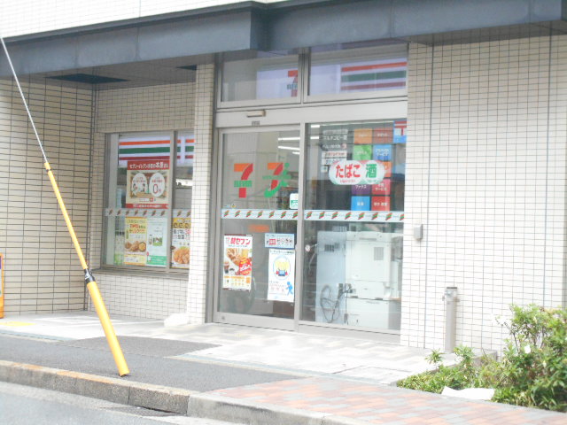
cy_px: 212
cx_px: 284
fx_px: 1245
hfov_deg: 25.7
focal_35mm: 76
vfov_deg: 19.4
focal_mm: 13.5
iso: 560
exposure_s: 1/250
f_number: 5.8
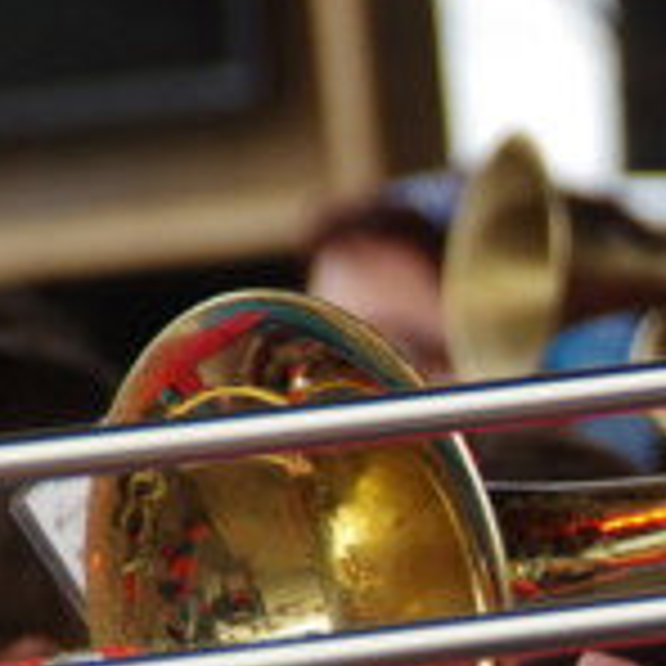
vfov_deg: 2.0
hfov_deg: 2.0
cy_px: 610
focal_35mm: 860
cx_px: 891
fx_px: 18720
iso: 1600
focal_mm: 200
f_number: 6.3
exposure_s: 1/250
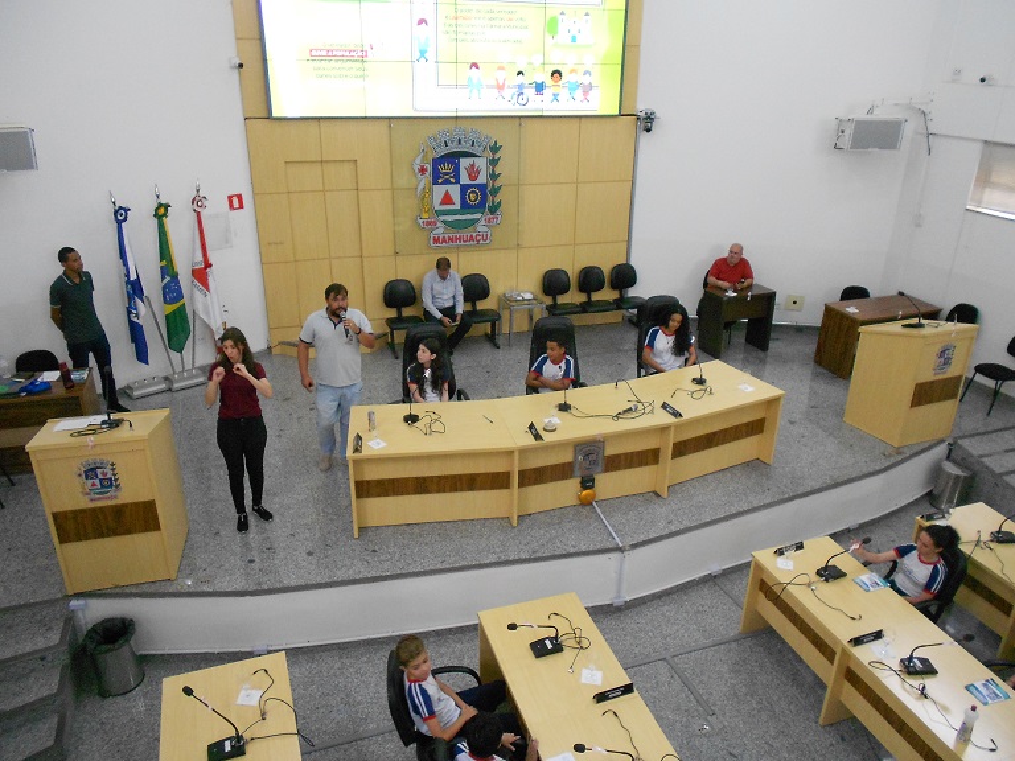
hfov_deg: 67.3
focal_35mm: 26
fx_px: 762
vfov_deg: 53.1
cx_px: 508
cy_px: 380
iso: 400
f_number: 3.2
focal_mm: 4.6
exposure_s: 1/30
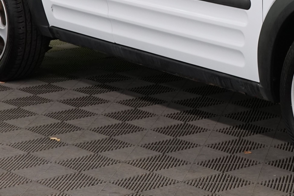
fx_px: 1258
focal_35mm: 154
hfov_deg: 13.1
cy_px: -67
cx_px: 322
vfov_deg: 8.8
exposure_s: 1/30
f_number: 10
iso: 1000
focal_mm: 50
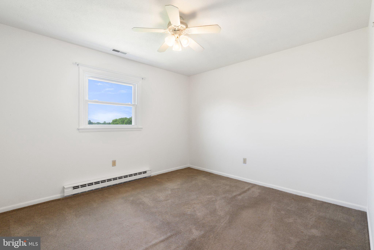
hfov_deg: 96.7
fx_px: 166
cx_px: 187
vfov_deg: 73.8
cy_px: 125
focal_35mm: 16
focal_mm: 16
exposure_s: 1/640
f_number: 8
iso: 640
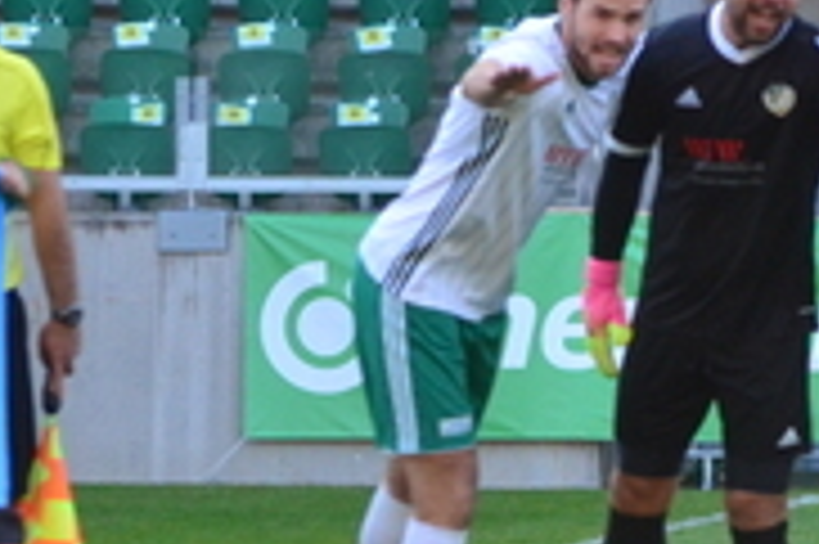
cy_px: 265
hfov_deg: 2.8
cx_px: 1598
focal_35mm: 738
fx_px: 16774
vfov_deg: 1.9
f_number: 5.6
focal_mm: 112
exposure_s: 1/800
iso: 1100
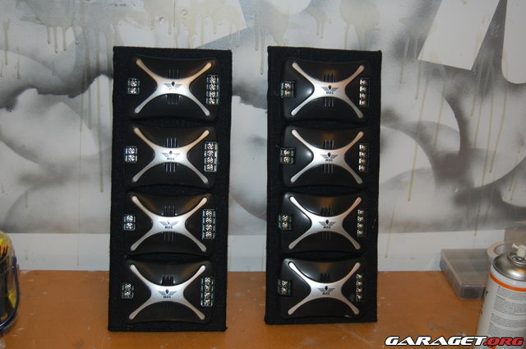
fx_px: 744
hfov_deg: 39.0
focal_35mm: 51
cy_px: 174
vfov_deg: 26.4
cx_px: 263
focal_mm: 34
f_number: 4.5
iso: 400
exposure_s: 1/60
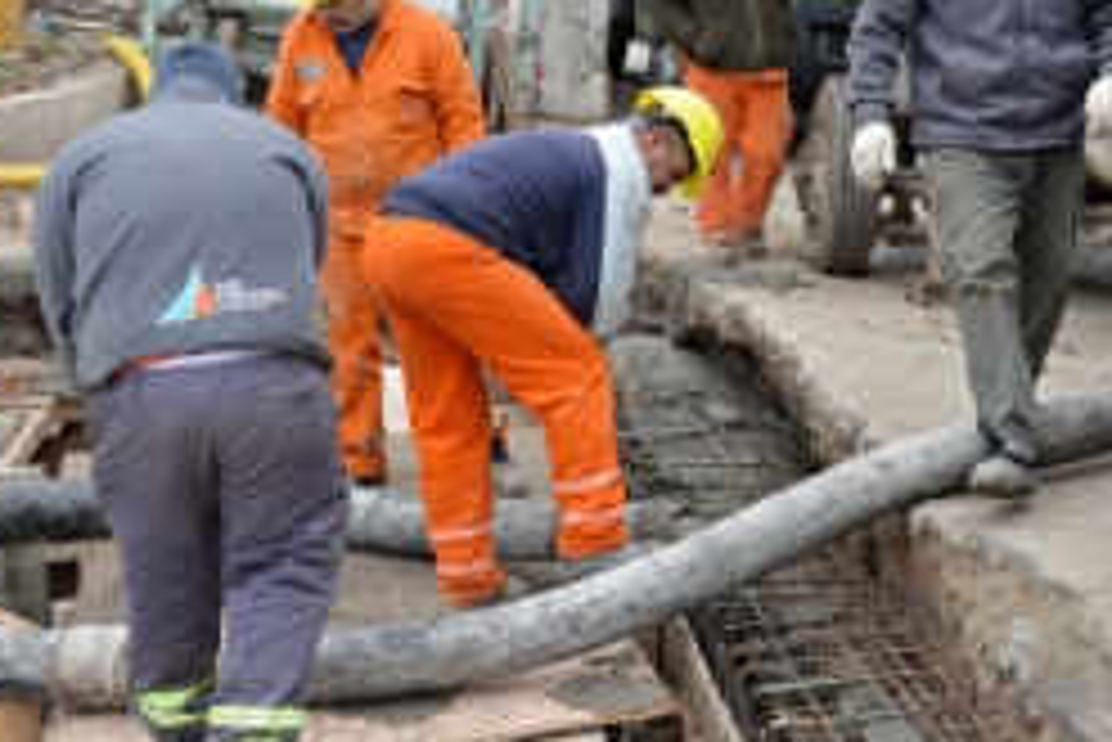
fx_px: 2132
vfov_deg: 19.6
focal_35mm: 69
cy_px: 200
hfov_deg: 28.2
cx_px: 977
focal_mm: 38
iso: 500
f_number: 7.1
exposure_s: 1/200
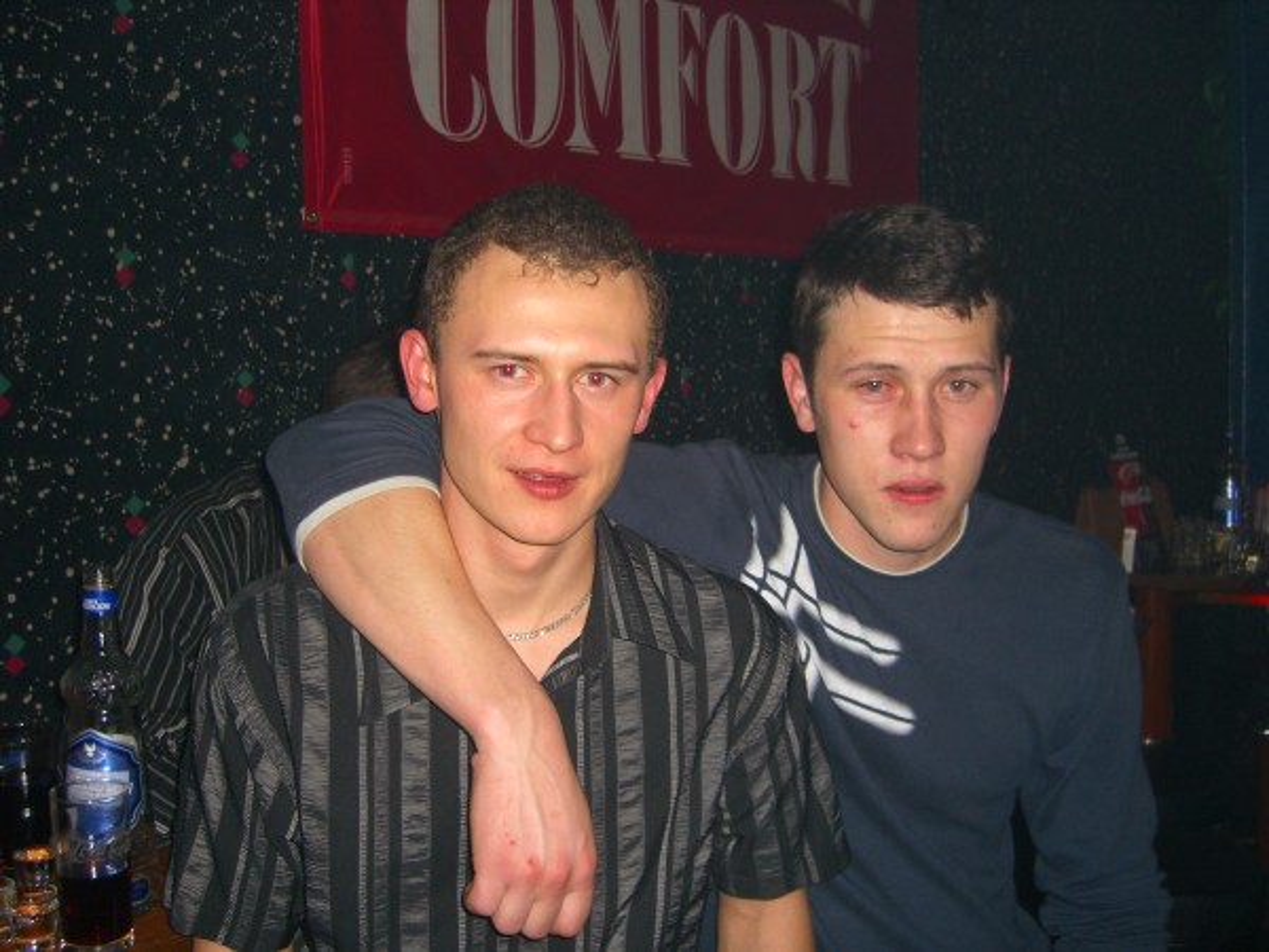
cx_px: 634
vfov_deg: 37.7
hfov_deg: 49.0
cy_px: 476
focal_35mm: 38
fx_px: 1393
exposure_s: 1/60
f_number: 2.8
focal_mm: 7.9
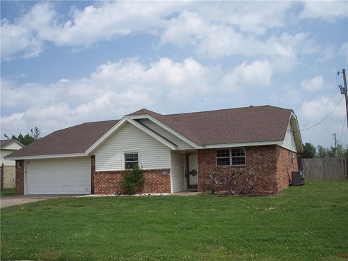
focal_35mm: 39
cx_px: 174
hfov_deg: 47.9
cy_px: 130
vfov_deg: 36.8
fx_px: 392
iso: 100
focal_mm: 8
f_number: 5.6
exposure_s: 1/500
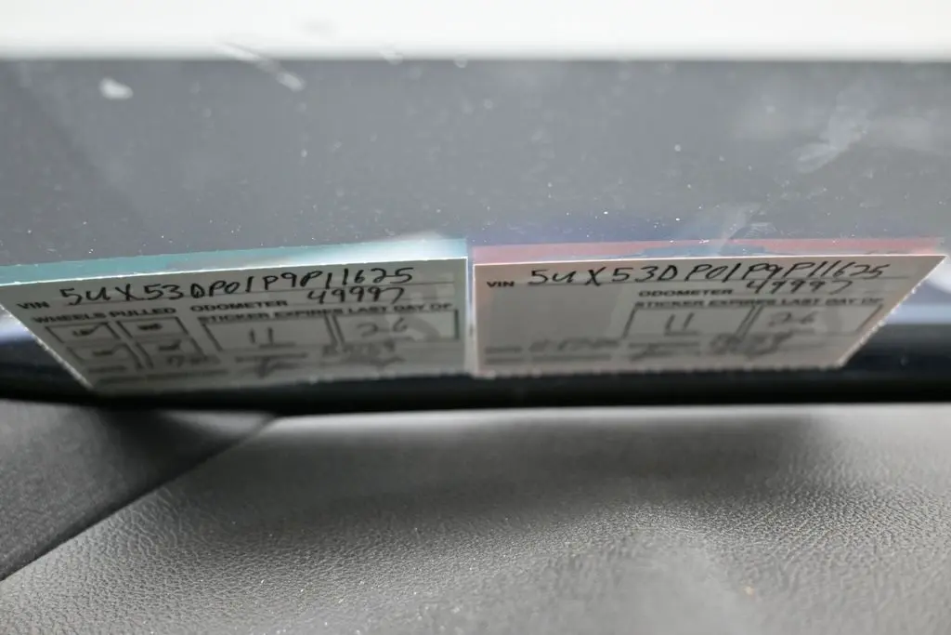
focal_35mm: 38
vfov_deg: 35.5
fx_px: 991
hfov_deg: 51.3
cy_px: 318
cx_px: 476
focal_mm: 25
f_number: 4.2
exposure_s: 1/125
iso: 560
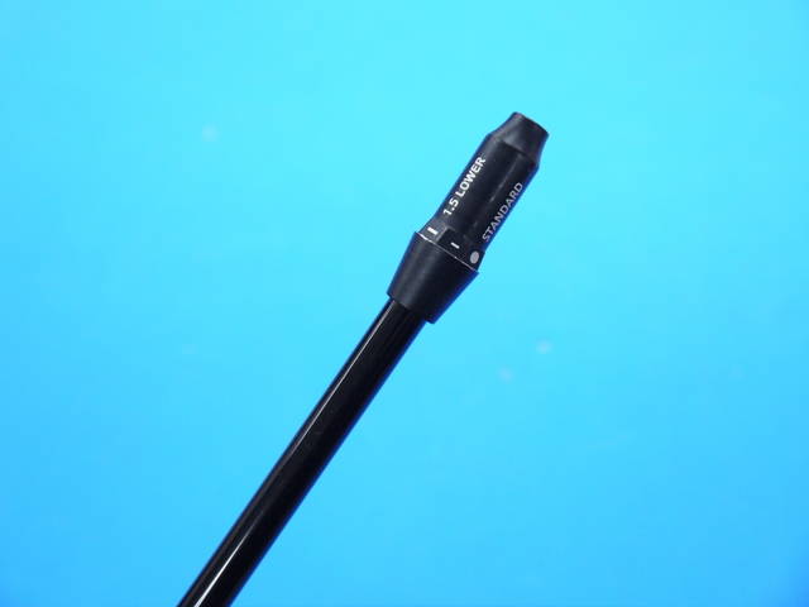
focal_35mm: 50
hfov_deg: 38.2
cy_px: 304
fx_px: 1169
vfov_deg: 29.1
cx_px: 404
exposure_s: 1/125
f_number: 4.6
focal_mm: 25
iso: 800
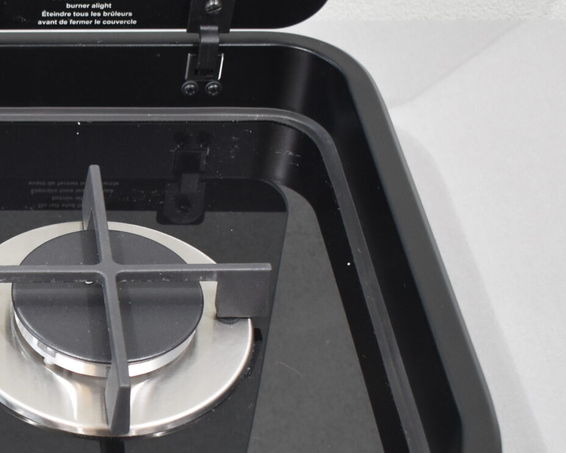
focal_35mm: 93
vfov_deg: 16.4
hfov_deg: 19.5
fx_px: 1558
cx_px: -87
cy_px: 356
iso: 900
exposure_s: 1/125
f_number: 3.8
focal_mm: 24
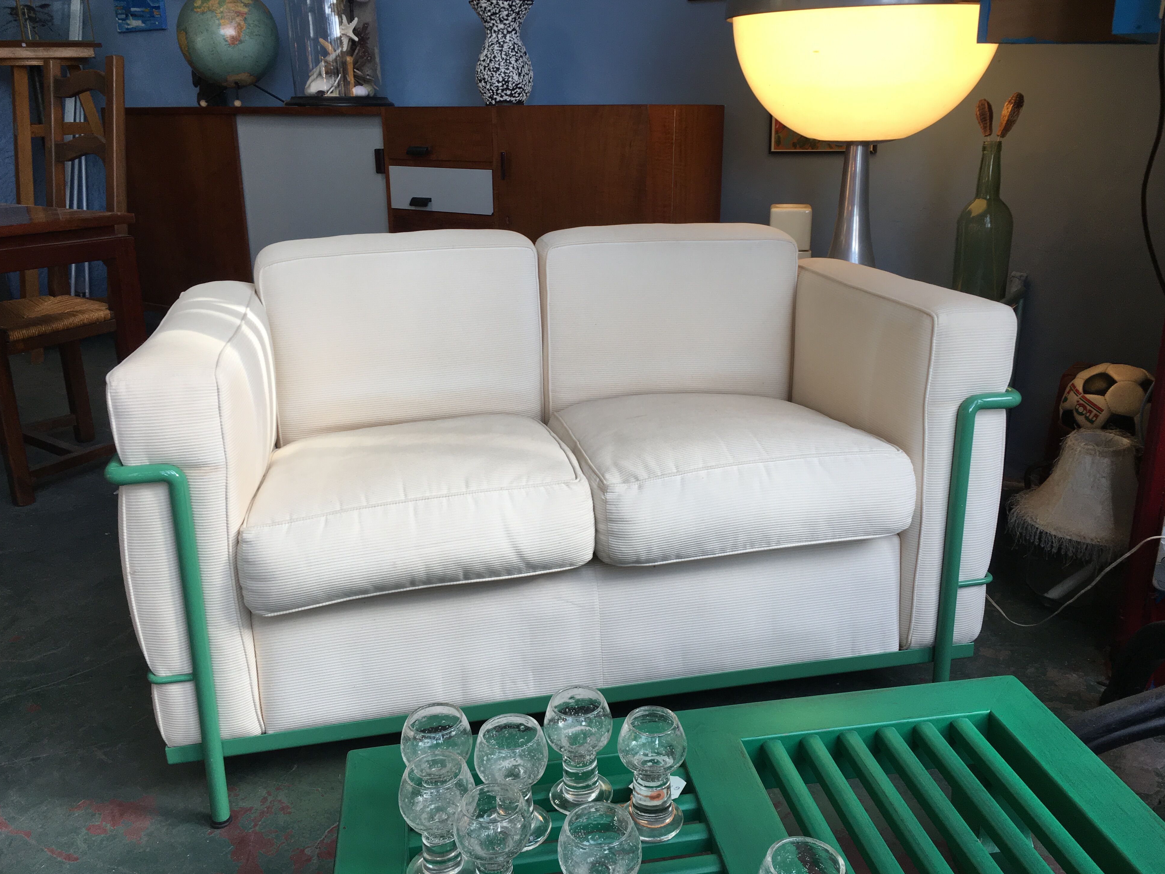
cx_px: 594
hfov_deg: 60.0
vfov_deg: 46.8
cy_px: 426
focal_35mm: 30
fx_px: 1010
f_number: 2.2
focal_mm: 4.15
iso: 40
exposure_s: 1/100
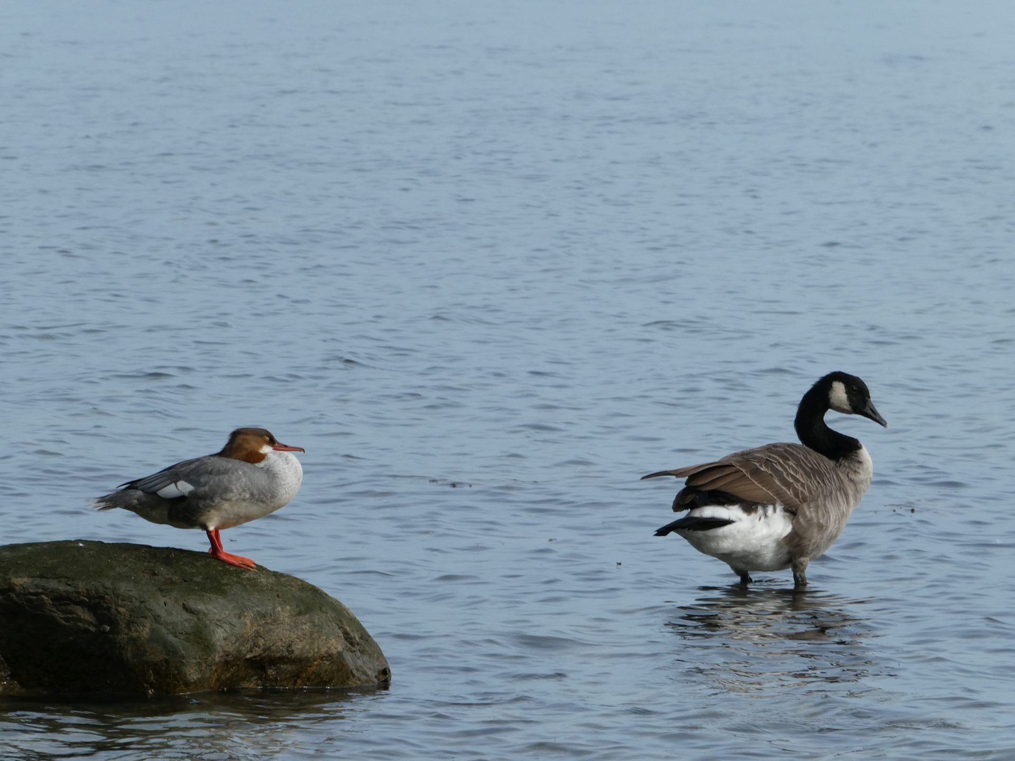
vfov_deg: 3.5
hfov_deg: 4.6
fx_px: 12638
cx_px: 508
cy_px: 380
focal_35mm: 431
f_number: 6
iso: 80
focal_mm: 77.3
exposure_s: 1/320
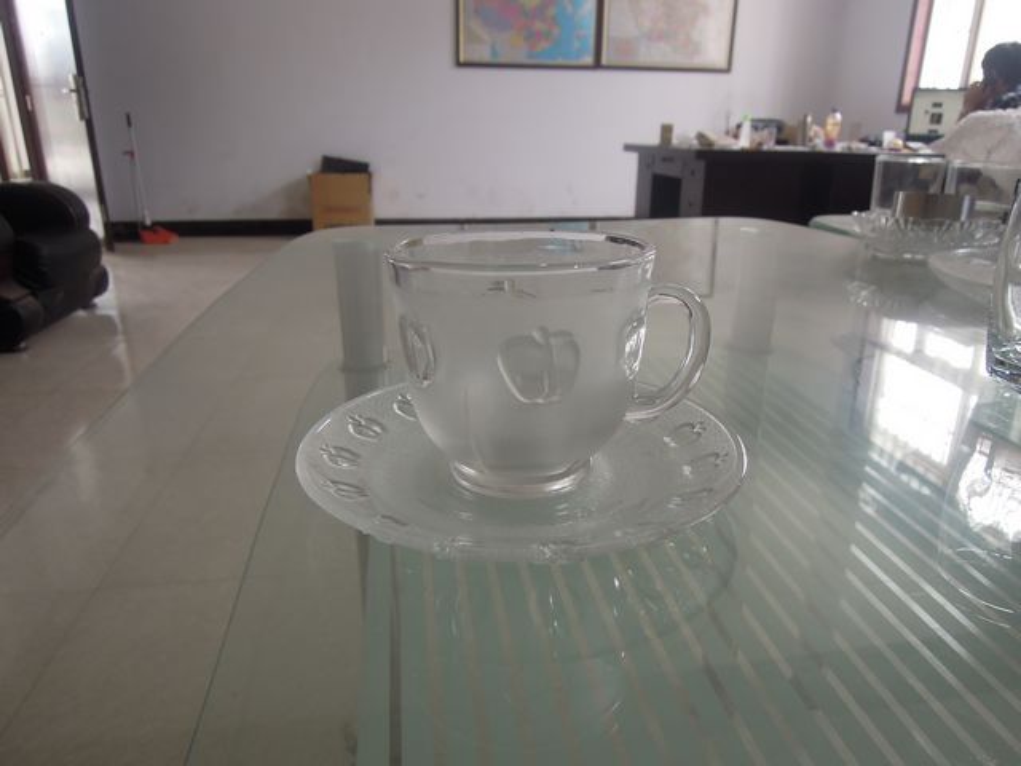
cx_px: 510
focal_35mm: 24
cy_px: 383
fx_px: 708
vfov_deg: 56.8
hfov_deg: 71.6
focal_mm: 4.3
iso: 160
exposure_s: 1/80
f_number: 2.8
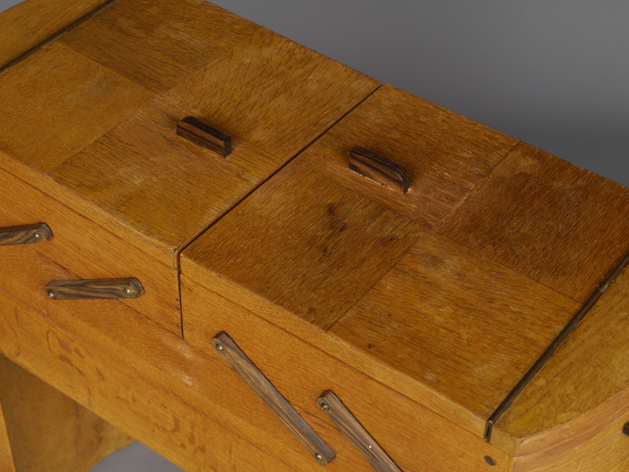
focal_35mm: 78
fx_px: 1417
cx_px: 314
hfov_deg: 25.0
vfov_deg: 18.9
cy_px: 236
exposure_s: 1/50
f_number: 5.6
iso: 100
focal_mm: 39
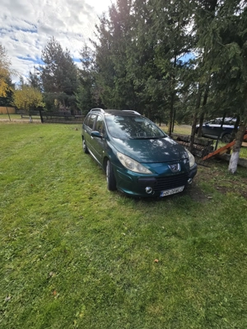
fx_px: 124
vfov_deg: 106.2
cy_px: 164
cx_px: 124
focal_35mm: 13
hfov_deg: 89.9
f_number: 2.2
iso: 50
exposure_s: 1/1350
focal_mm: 2.2
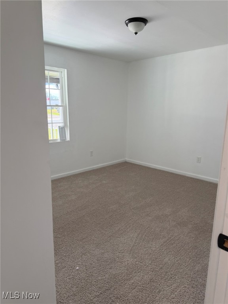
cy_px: 152
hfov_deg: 56.8
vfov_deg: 71.6
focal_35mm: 24
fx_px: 211
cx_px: 114
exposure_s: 1/139
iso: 125
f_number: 1.78
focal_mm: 6.76
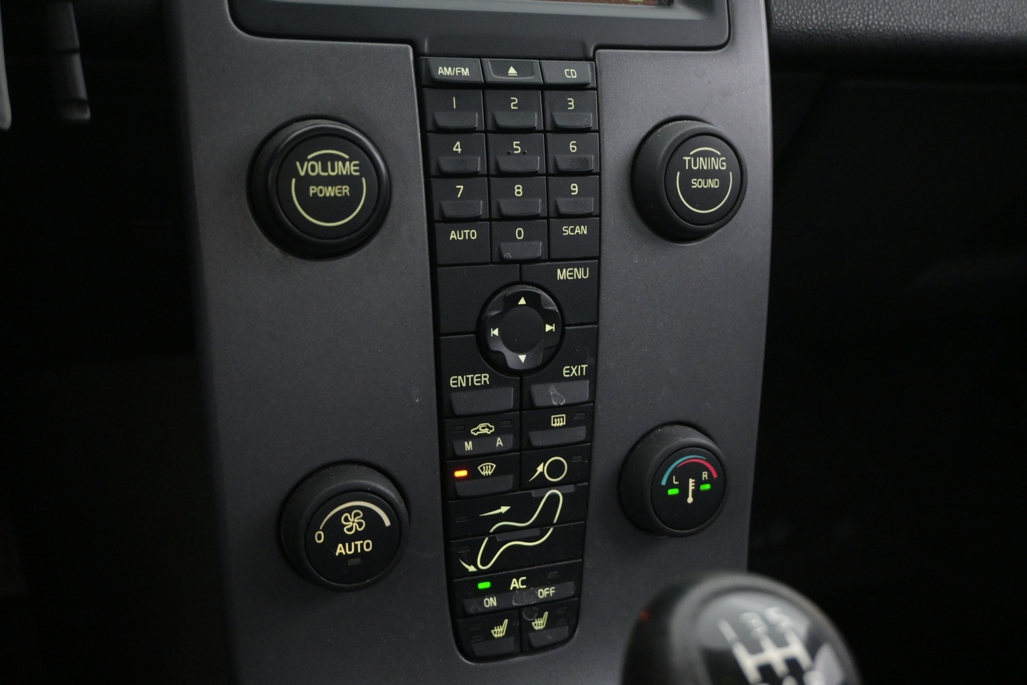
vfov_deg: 36.9
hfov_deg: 53.1
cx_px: 514
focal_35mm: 36
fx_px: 1027
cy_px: 342
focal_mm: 24
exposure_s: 1/40
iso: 3600
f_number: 4.2
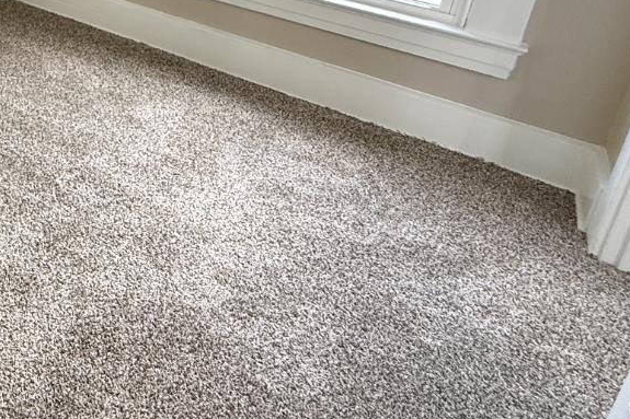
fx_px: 665
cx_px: -122
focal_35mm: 38
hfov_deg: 38.1
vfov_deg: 30.3
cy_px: -72
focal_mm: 2.22
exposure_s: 1/99
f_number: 2.2
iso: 125
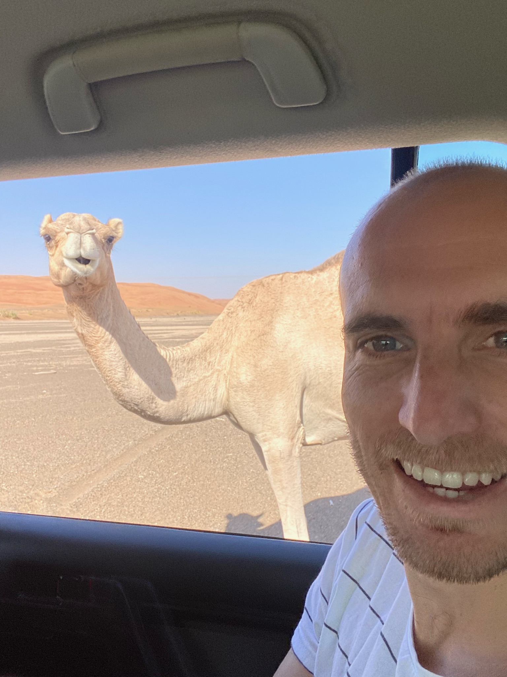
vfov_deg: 60.0
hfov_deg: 46.8
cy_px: 338
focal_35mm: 30
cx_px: 254
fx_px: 586
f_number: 2.2
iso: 25
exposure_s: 1/794
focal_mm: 2.71
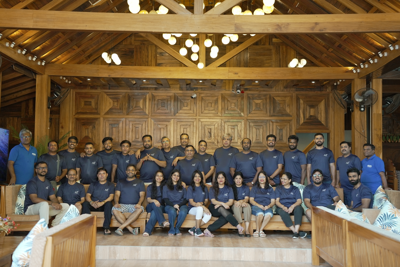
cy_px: 134
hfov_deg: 39.6
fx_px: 556
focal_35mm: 50
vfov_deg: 27.0
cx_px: 200
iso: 2000
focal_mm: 50
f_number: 2.2
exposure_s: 1/800
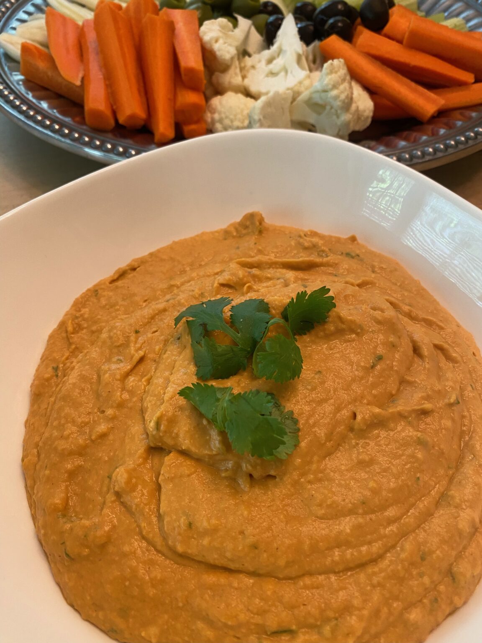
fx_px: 483
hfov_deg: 53.1
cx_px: 241
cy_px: 322
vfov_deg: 67.3
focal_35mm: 26
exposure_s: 1/60
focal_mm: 4.25
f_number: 1.8
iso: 160
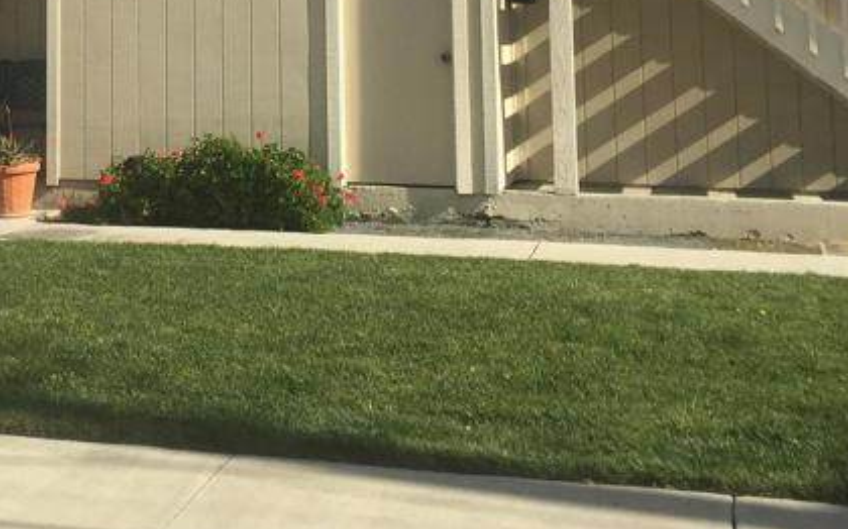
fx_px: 1732
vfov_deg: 16.5
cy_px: -127
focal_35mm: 75
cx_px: 61
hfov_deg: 26.4
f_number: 2.2
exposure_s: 1/1582
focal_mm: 4.15
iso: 32
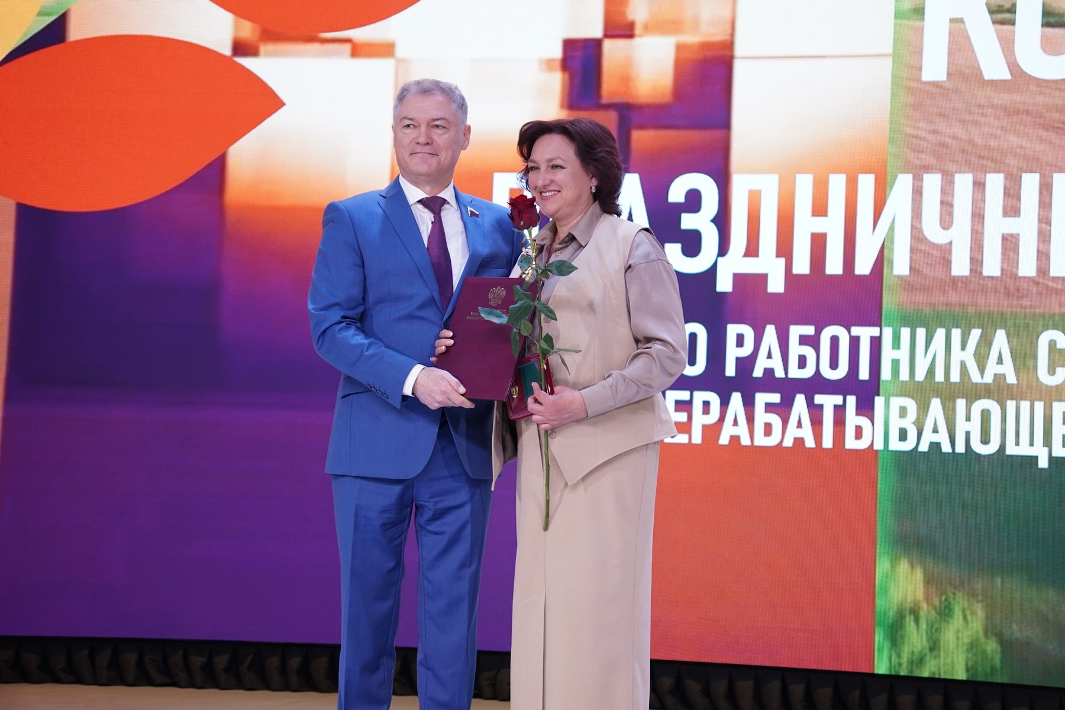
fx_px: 2054
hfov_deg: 29.1
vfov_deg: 19.6
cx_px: 532
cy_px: 355
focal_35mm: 69
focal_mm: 46.3
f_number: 3.2
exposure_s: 1/80
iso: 500
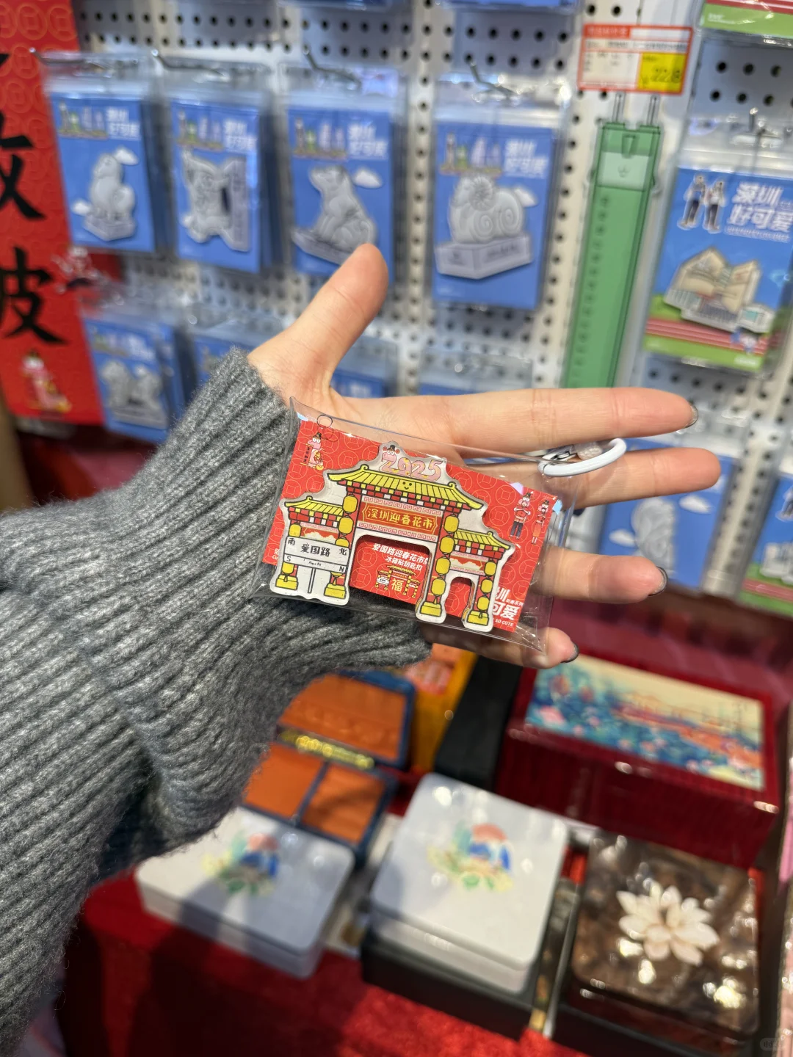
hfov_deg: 56.8
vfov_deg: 71.6
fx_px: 733
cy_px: 528
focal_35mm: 24
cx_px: 396
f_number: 1.78
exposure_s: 1/100
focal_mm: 6.76
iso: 64
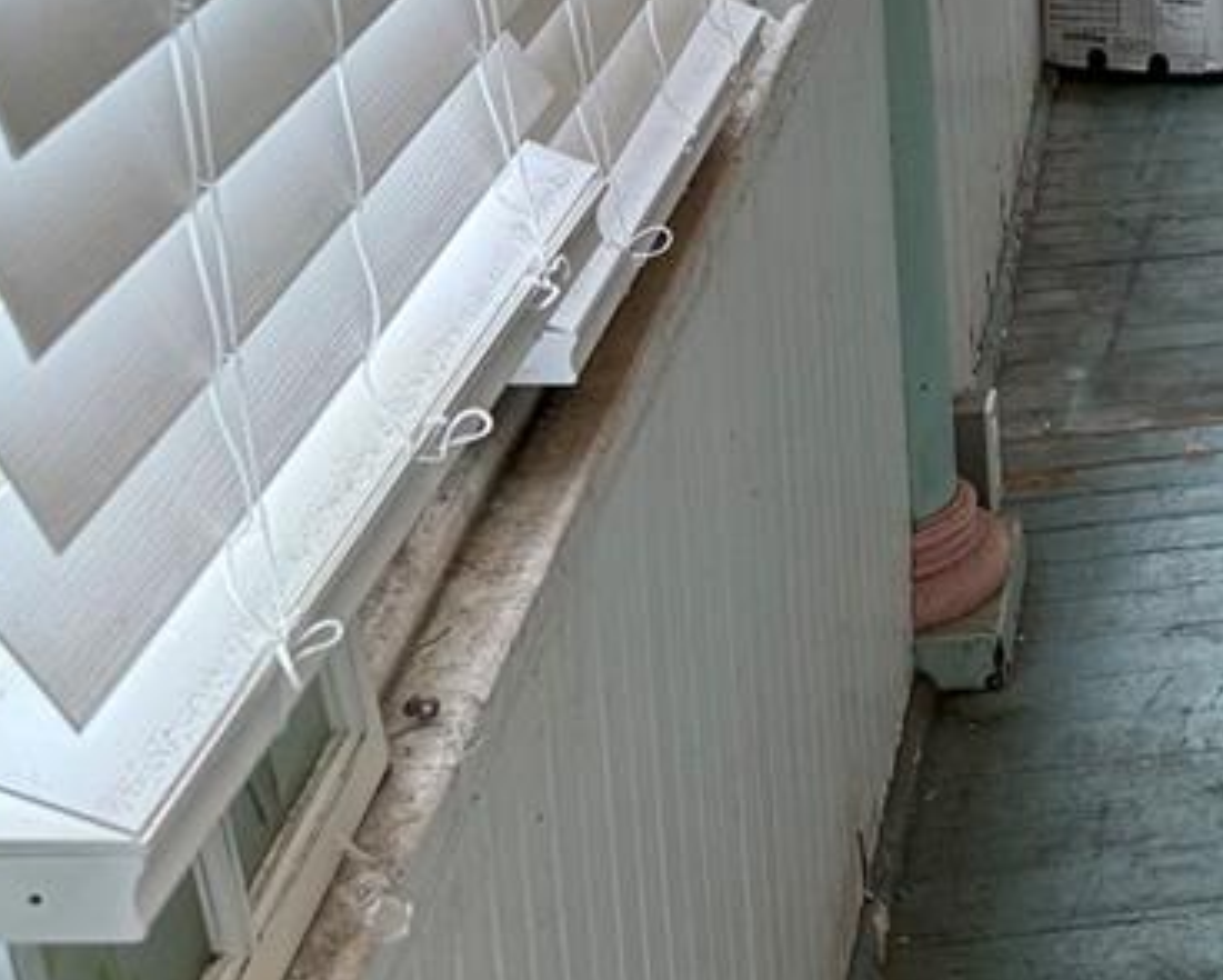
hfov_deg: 17.6
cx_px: 1823
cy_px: -240
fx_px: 3549
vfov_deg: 15.1
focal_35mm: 98
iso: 80
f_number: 1.78
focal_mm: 6.76
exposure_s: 1/120
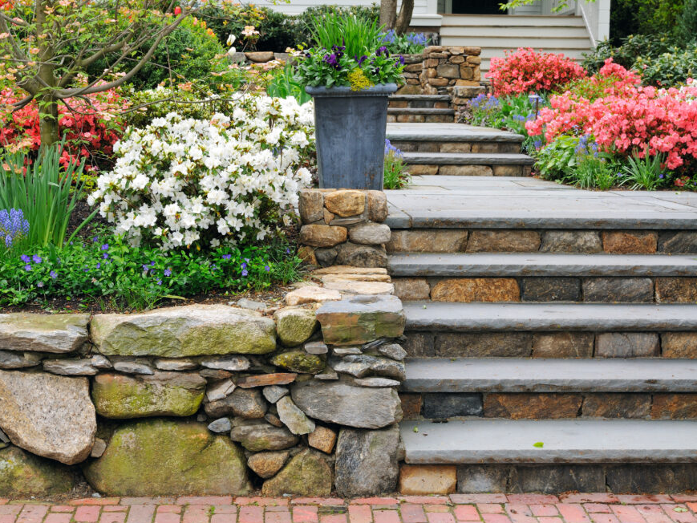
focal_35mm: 63
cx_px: 303
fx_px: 1269
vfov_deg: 23.3
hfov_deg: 30.7
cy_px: 261
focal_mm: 38
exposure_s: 1/60
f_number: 8
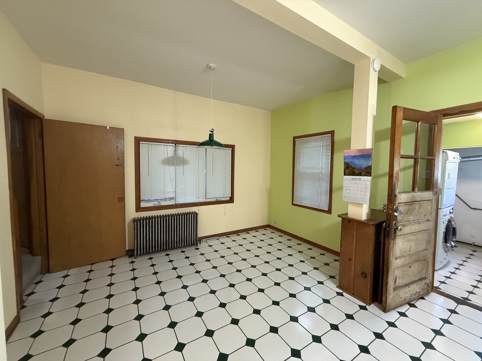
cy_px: 180
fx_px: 195
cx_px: 241
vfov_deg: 85.7
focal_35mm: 14
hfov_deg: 102.1
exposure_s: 1/60
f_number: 2.2
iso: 800
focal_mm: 2.22
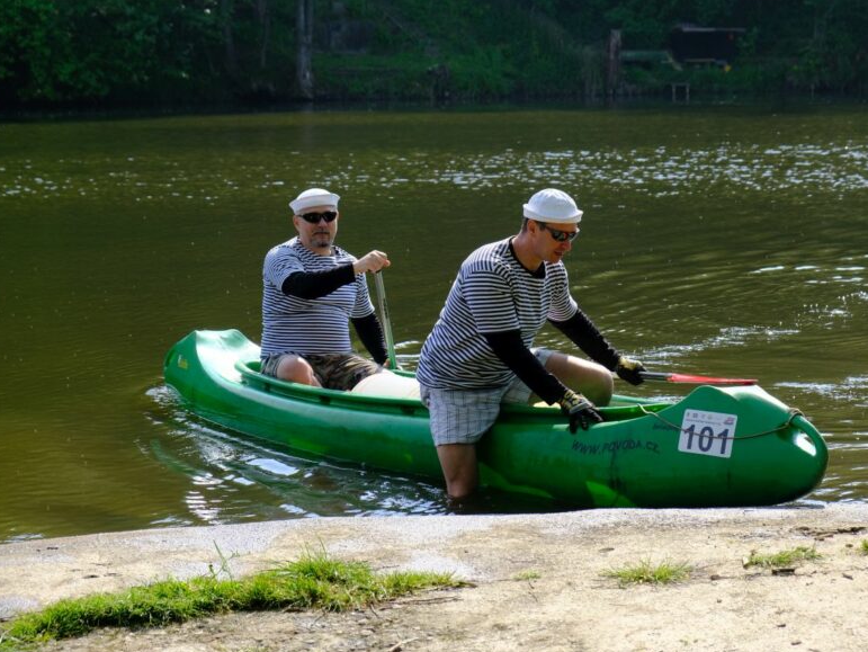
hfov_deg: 21.5
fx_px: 2283
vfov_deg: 16.3
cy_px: 329
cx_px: 465
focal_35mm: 91
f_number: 5.6
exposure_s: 1/600
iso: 320
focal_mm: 55
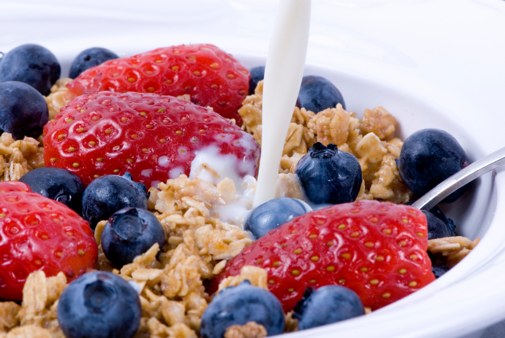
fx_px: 2212
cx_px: 252
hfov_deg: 13.0
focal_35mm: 158
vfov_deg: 8.7
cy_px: 169
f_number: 22
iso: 100
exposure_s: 1/200
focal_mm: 105
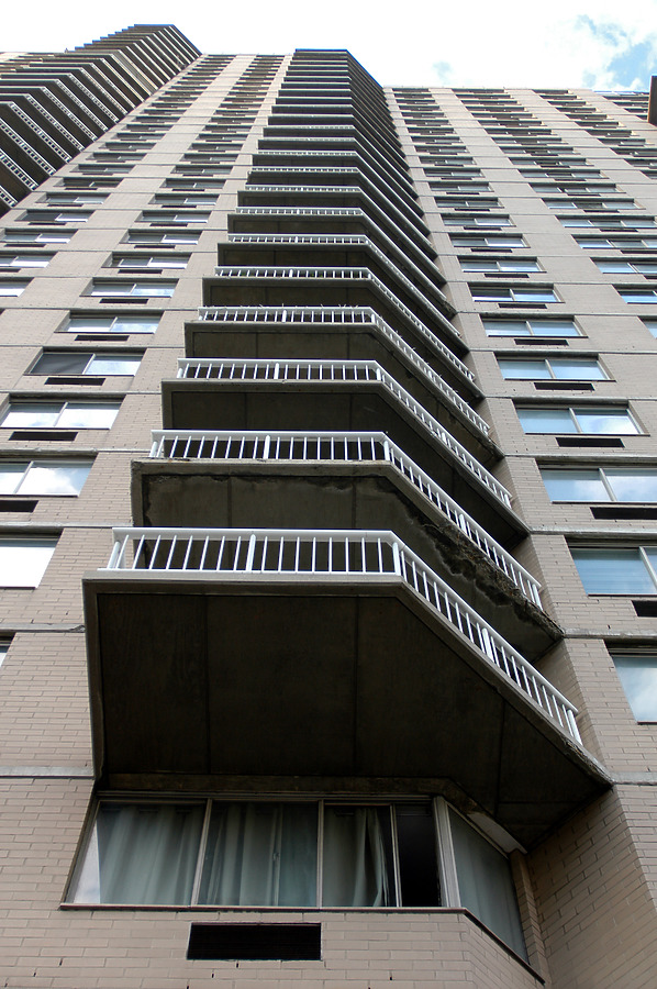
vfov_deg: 37.9
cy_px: 494
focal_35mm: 52
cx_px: 328
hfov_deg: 25.7
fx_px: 1440
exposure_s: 1/80
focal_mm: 35
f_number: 4.5
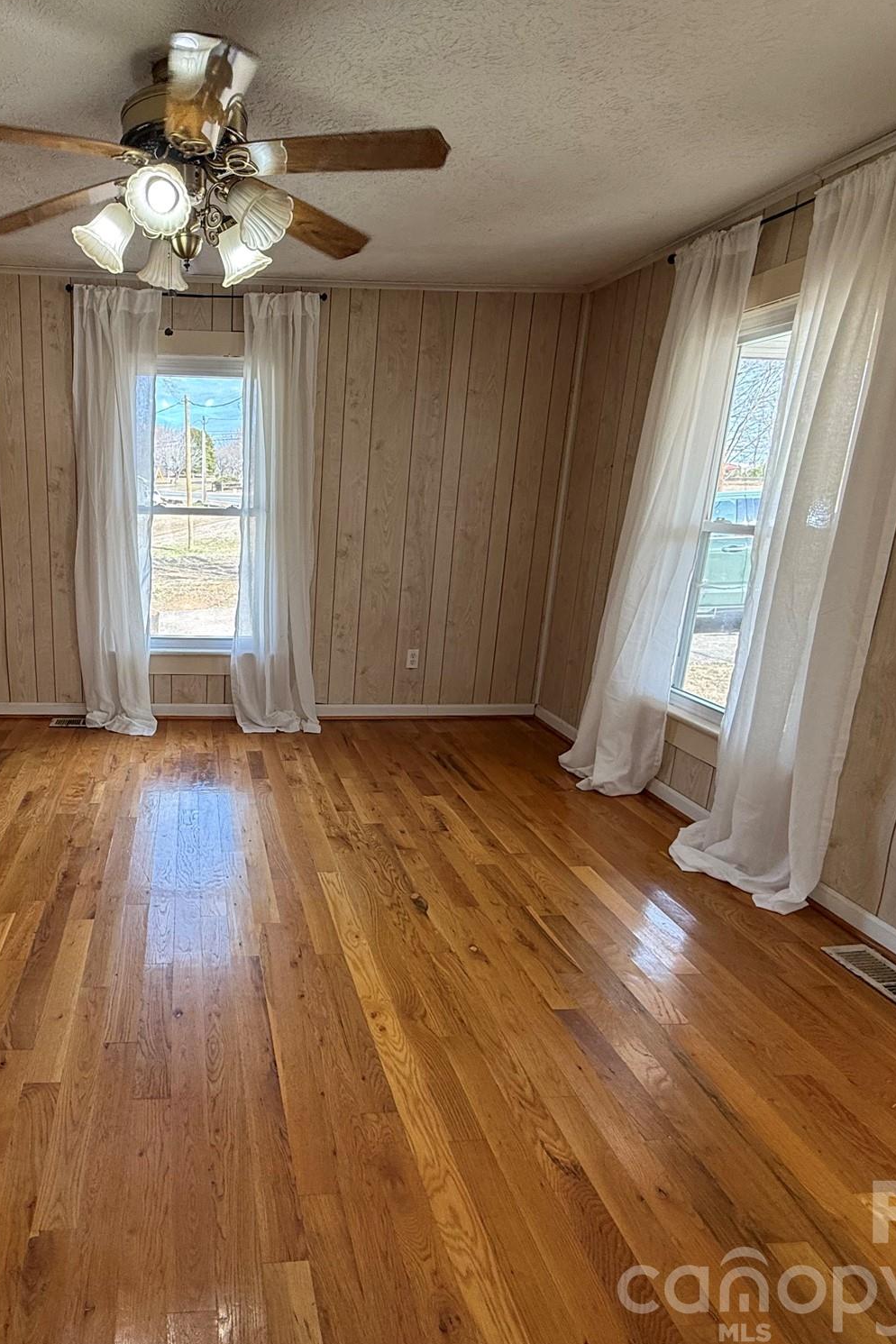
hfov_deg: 59.0
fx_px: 747
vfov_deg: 84.0
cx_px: 237
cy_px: 665
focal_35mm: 20
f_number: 2.2
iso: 100
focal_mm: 2.22
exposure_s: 1/120
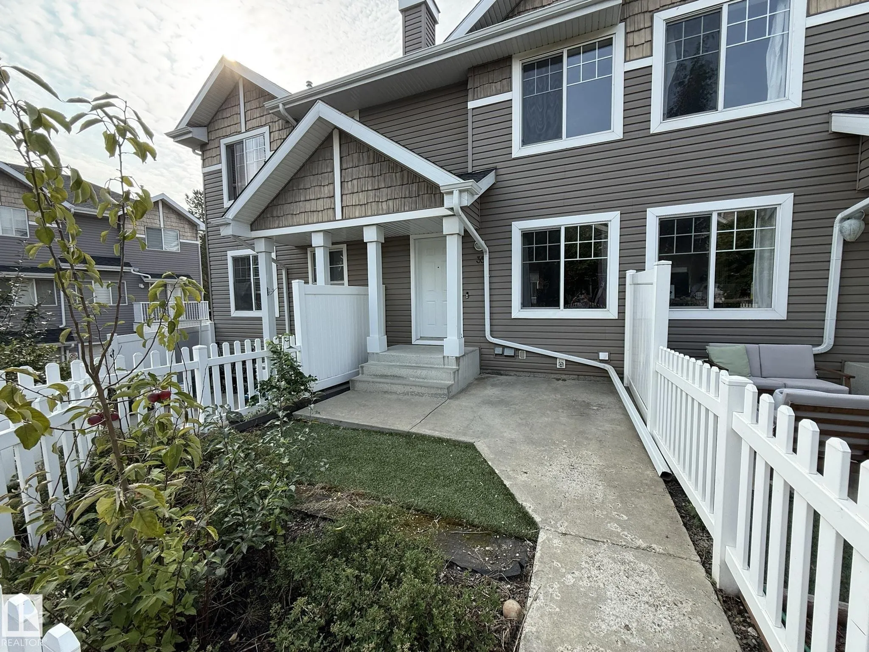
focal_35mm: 14
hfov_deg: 102.1
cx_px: 434
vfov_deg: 85.7
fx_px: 351
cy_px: 326
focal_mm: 2.22
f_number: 2.2
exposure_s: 1/514
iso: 50
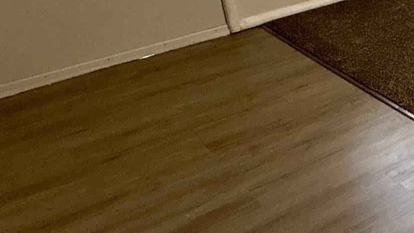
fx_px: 615
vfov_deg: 19.8
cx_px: 705
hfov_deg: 23.6
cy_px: -65
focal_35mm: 56
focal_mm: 2.22
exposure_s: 1/120
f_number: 2.2
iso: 200
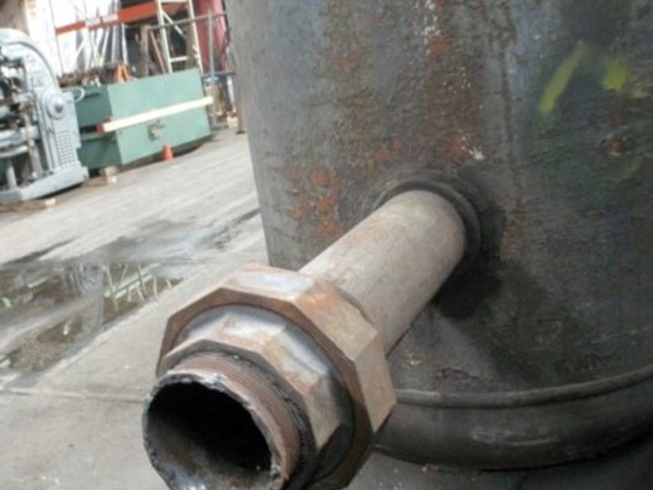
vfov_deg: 27.8
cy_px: 337
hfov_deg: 36.8
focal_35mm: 52
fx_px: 981
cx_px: 333
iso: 400
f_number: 2.7
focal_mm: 7.5
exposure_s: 1/8.3
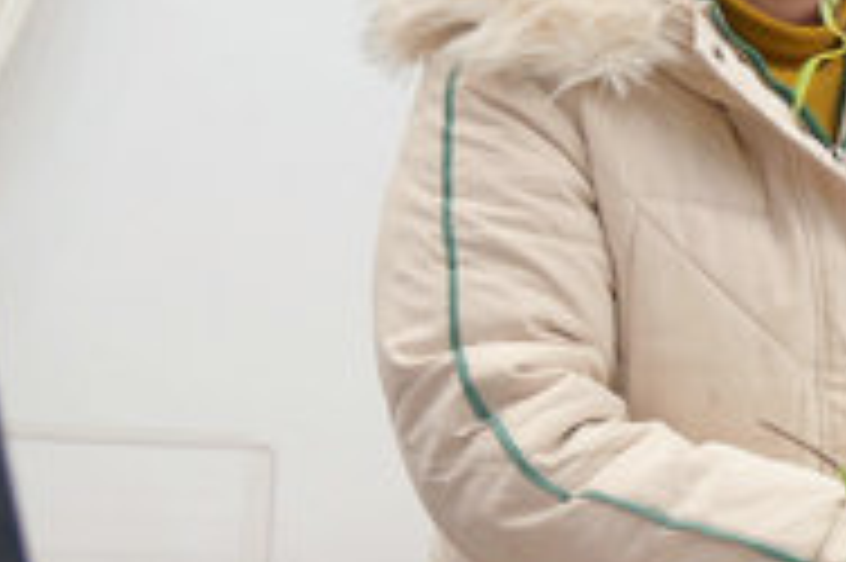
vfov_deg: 8.9
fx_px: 3616
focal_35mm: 154
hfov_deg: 12.3
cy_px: 321
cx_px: 1498
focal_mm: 34
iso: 320
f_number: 4.8
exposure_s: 1/40
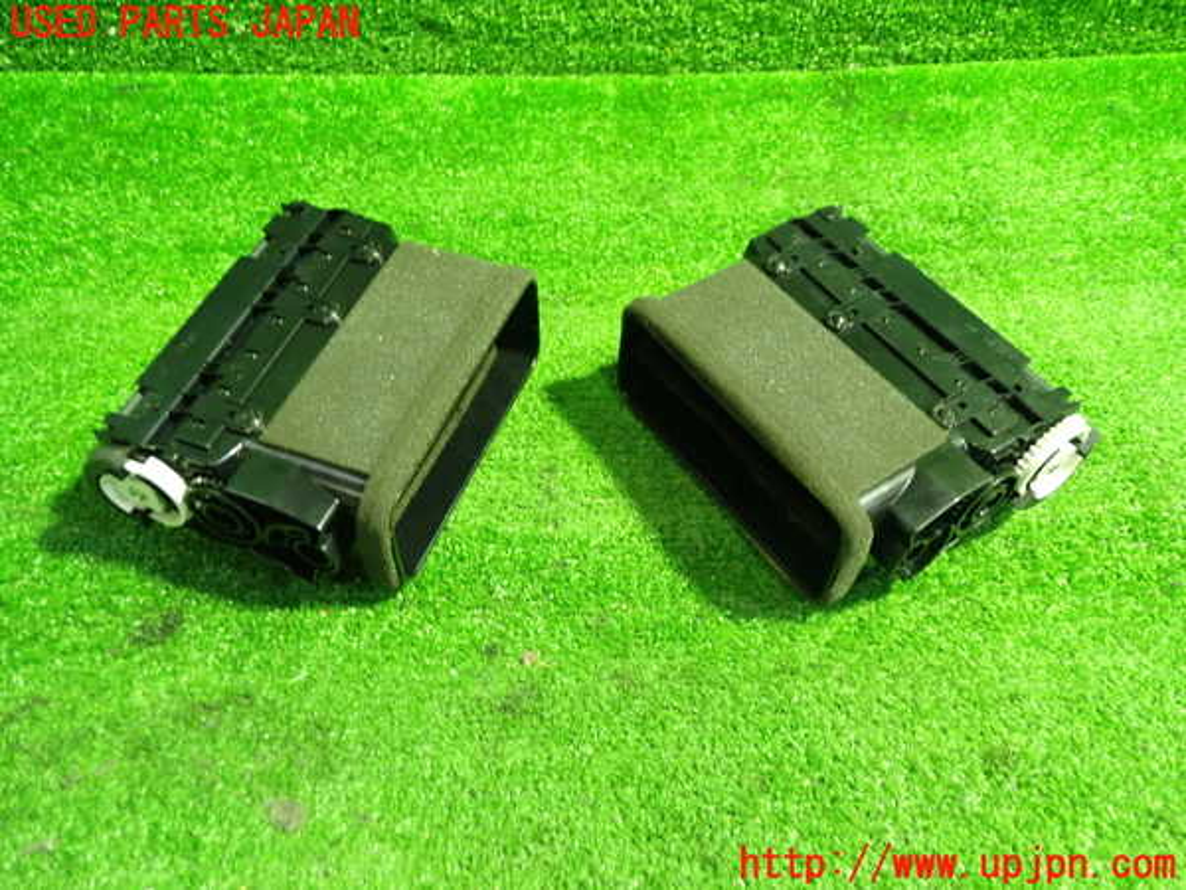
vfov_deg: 46.8
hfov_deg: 60.0
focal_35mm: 30
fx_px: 1028
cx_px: 593
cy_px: 445
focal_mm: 5.4
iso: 800
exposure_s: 1/30
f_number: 2.3
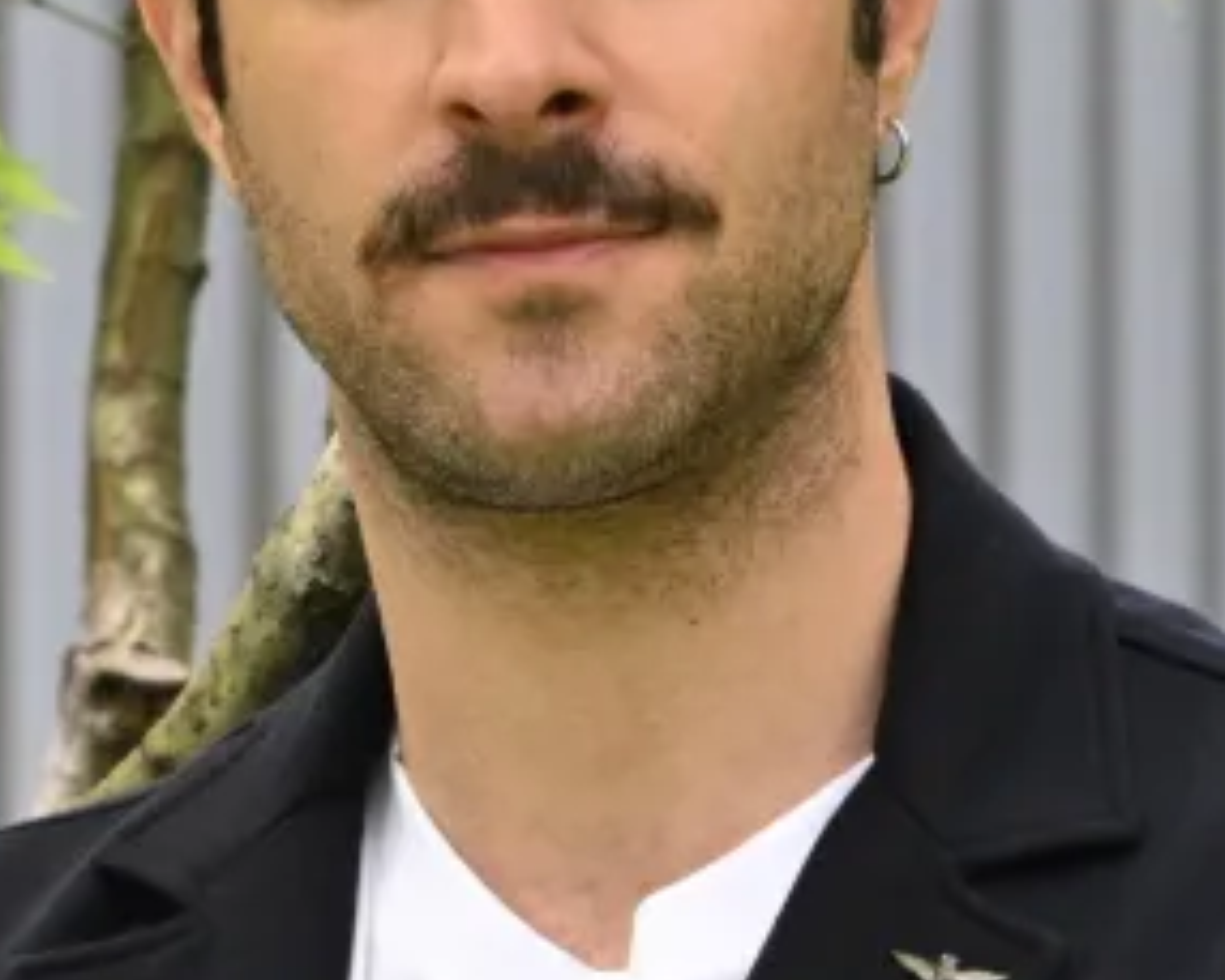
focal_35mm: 708
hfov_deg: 2.7
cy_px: 864
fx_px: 25677
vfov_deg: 2.2
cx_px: 570
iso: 1000
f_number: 7.1
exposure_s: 1/400
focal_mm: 120
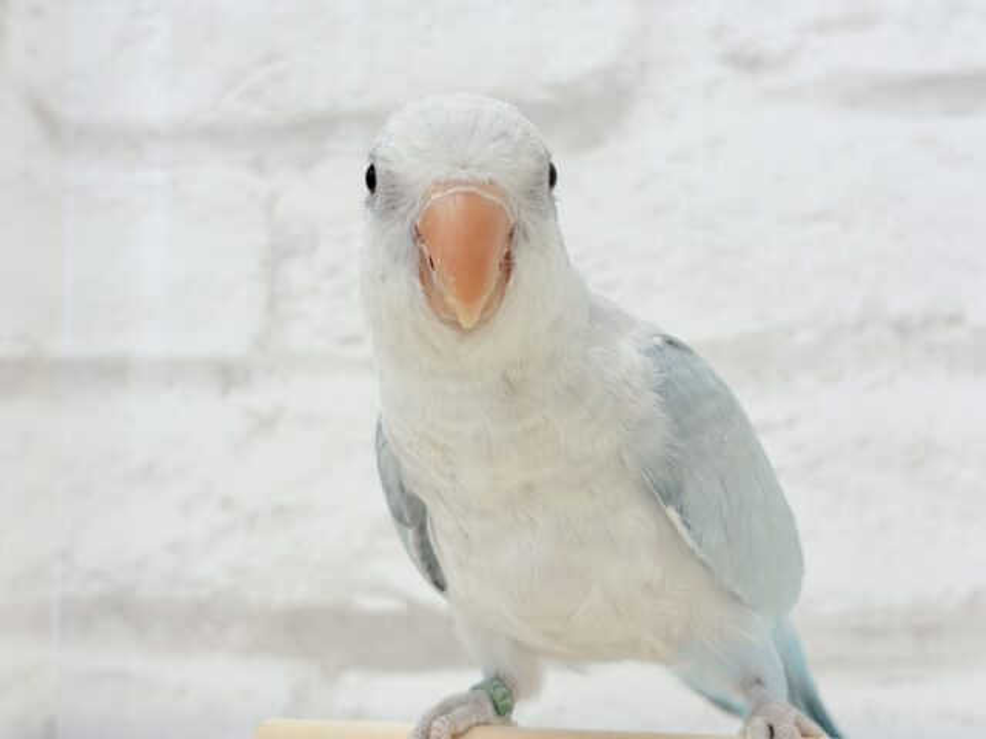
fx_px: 1481
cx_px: 493
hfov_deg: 36.8
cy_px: 370
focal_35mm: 52
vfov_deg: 28.0
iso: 40
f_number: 1.6
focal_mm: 5.96
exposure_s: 1/50
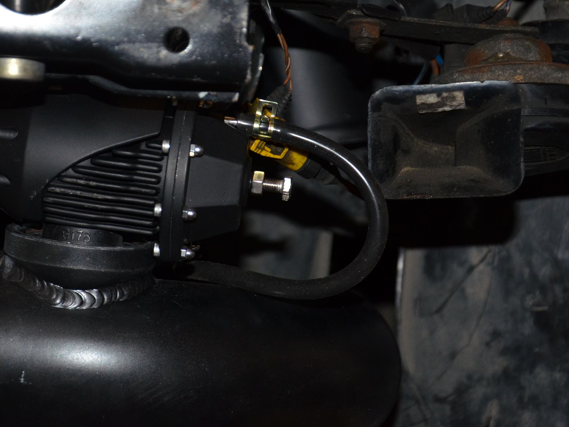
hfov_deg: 18.7
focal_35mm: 105
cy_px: 157
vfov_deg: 14.1
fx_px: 1726
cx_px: 212
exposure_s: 1/60
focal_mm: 50
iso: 800
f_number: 5
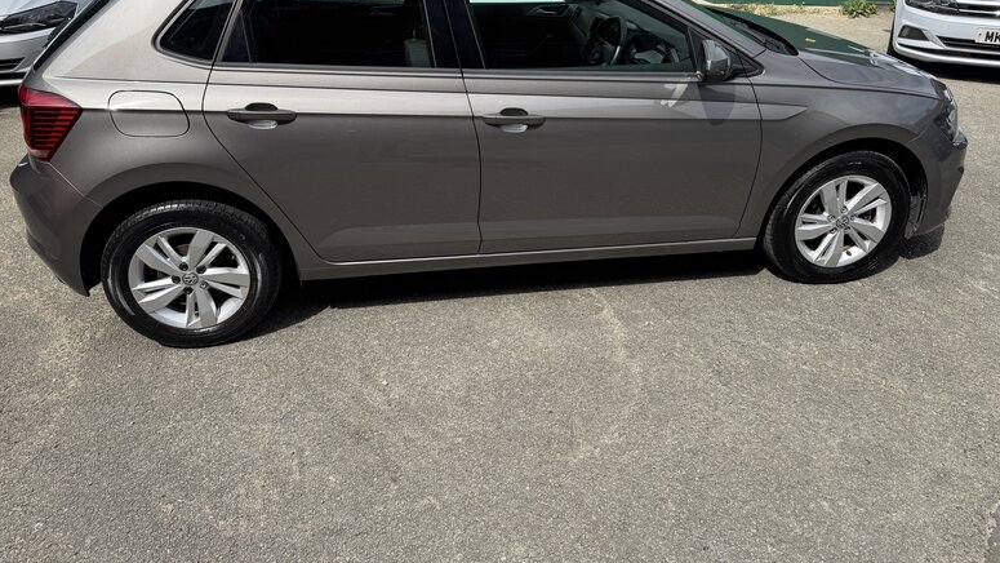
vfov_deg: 42.2
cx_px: 485
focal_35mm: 27
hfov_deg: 69.8
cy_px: 177
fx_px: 716
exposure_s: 1/3597
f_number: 1.78
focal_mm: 6.76
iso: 80
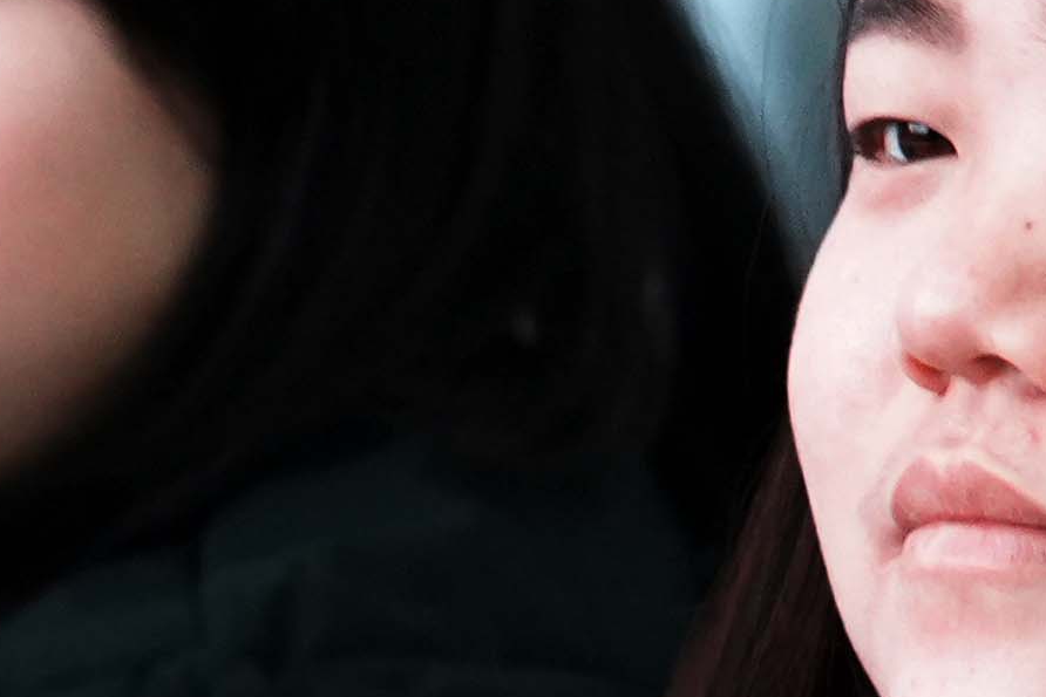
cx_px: 921
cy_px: 1314
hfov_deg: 2.5
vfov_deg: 1.7
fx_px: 23973
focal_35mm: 825
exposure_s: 1/100
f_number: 4
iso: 1600
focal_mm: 105
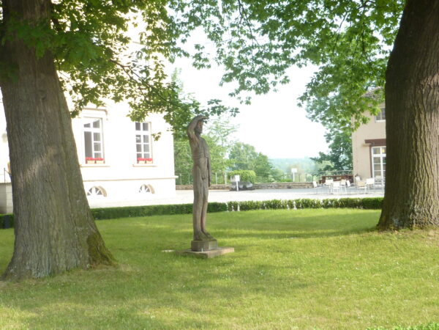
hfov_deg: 45.8
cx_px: 220
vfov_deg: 35.1
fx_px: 520
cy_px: 165
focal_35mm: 41
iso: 80
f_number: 3.4
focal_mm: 4.7
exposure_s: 1/160
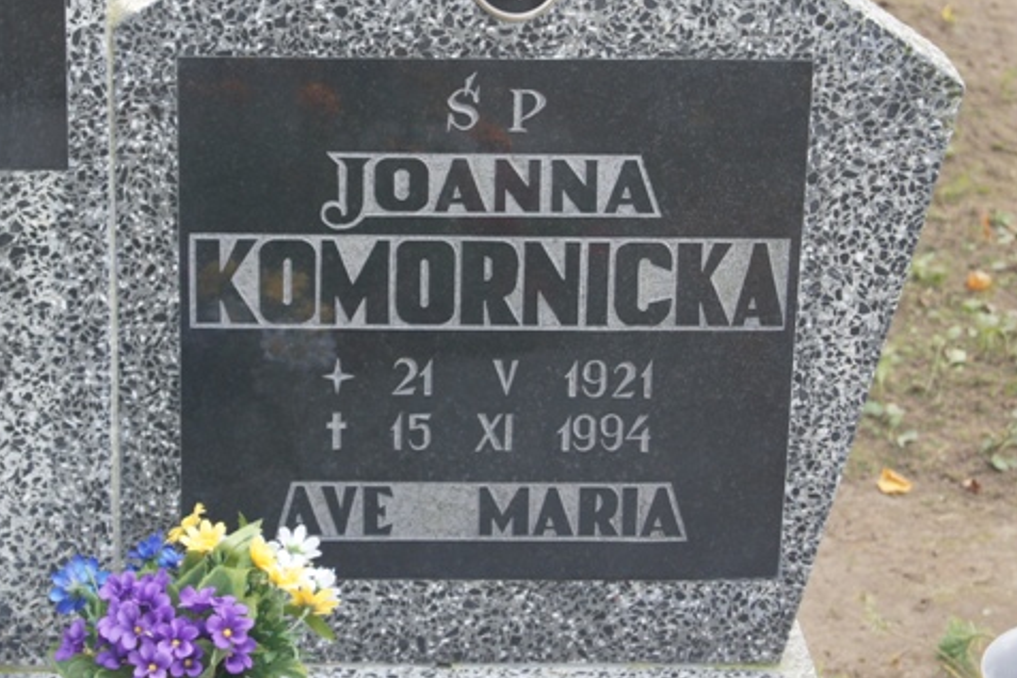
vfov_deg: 12.4
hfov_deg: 18.5
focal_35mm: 111
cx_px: 443
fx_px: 3126
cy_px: 237
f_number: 5.6
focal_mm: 55
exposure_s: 1/100
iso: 500
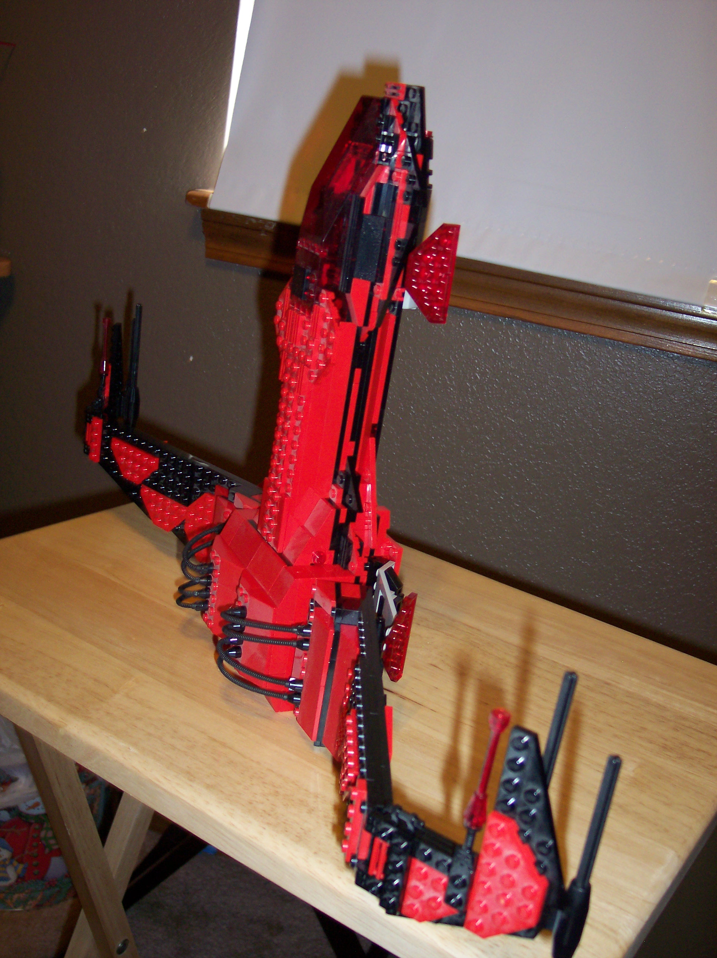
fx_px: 1051
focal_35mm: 38
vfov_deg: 49.0
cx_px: 358
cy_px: 479
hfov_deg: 37.7
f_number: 2.8
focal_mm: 8
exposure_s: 1/30
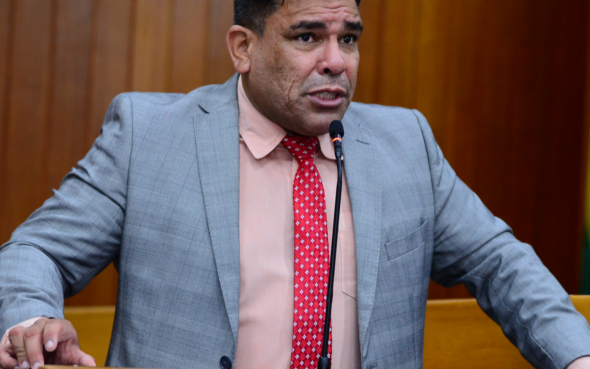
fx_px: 2782
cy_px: 170
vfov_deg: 7.6
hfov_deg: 12.1
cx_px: 303
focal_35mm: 173
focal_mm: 120
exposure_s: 1/60
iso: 1600
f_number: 4
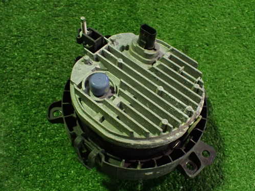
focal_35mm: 36
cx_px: 133
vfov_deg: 39.7
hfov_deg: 51.3
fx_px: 265
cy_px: 98
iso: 800
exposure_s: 1/50
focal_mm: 5.4
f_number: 2.3
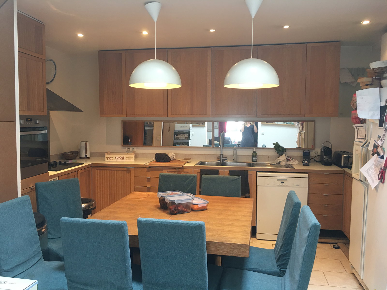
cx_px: 194
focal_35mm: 29
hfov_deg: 61.7
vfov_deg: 48.2
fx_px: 324
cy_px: 145
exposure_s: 1/17
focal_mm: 4.15
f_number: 2.2
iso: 40
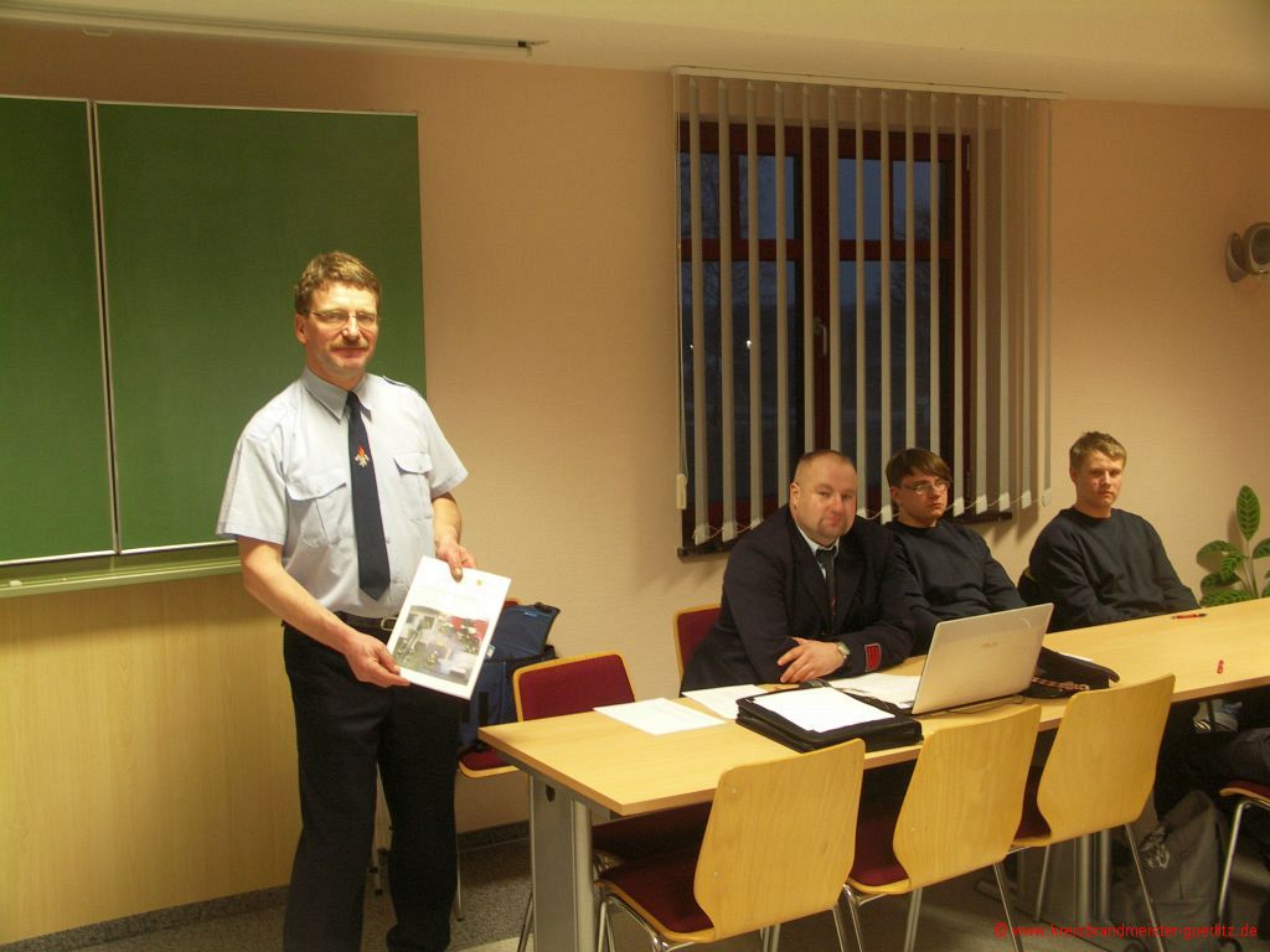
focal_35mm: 38
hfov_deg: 49.0
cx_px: 635
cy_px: 476
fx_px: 1394
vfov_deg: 37.7
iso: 160
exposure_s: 1/10
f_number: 2.8
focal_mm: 9.9
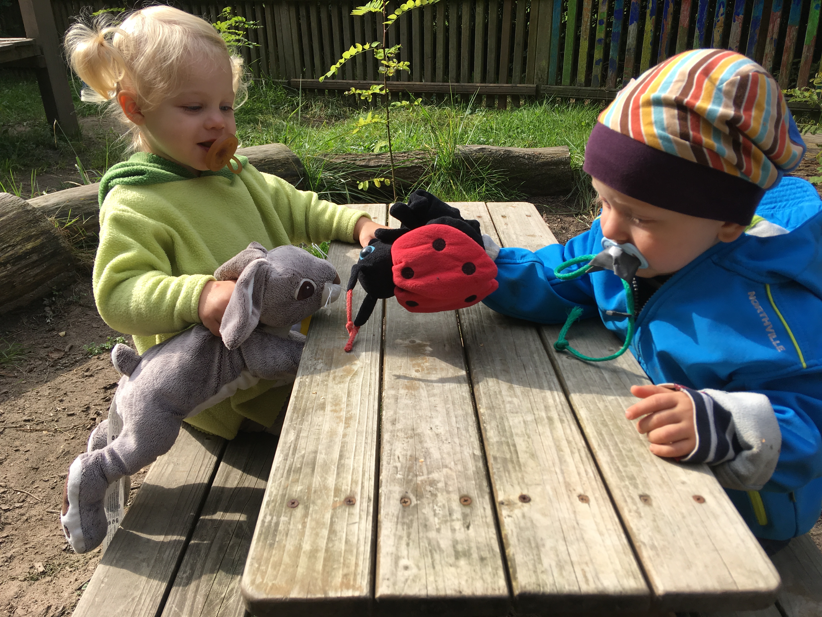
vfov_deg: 48.2
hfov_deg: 61.7
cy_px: 308
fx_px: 689
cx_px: 411
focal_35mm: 29
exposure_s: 1/718
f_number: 2.2
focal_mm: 4.15
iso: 25
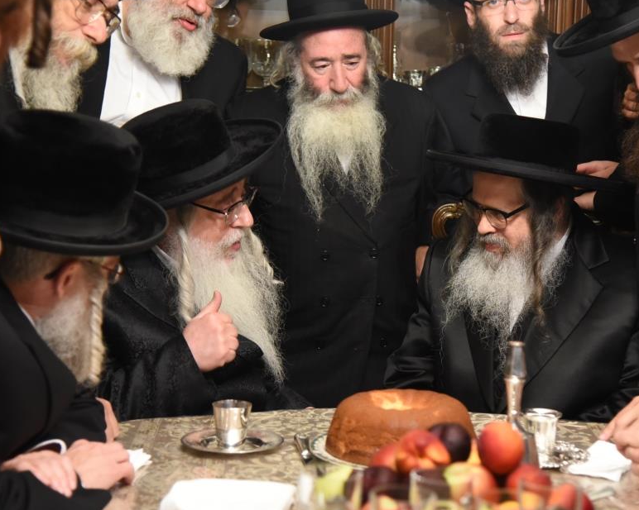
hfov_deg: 23.6
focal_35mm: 81
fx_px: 1531
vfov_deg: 18.9
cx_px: 353
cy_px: 253
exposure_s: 1/60
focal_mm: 65
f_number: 4
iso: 4000
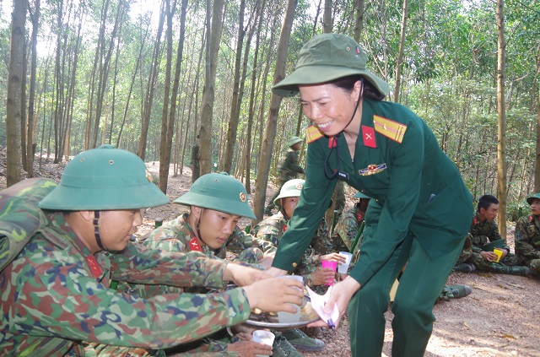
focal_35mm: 27
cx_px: 270
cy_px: 178
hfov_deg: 67.5
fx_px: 404
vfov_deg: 47.7
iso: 200
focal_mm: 18
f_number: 6.3
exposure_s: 1/25
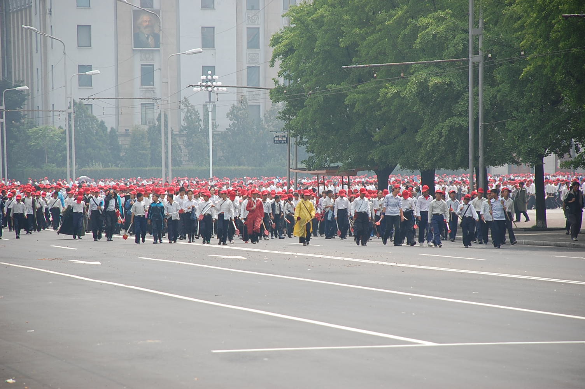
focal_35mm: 202
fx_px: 3288
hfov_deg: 10.2
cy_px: 194
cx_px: 292
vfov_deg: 6.8
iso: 200
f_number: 5.6
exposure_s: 1/500
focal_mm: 135
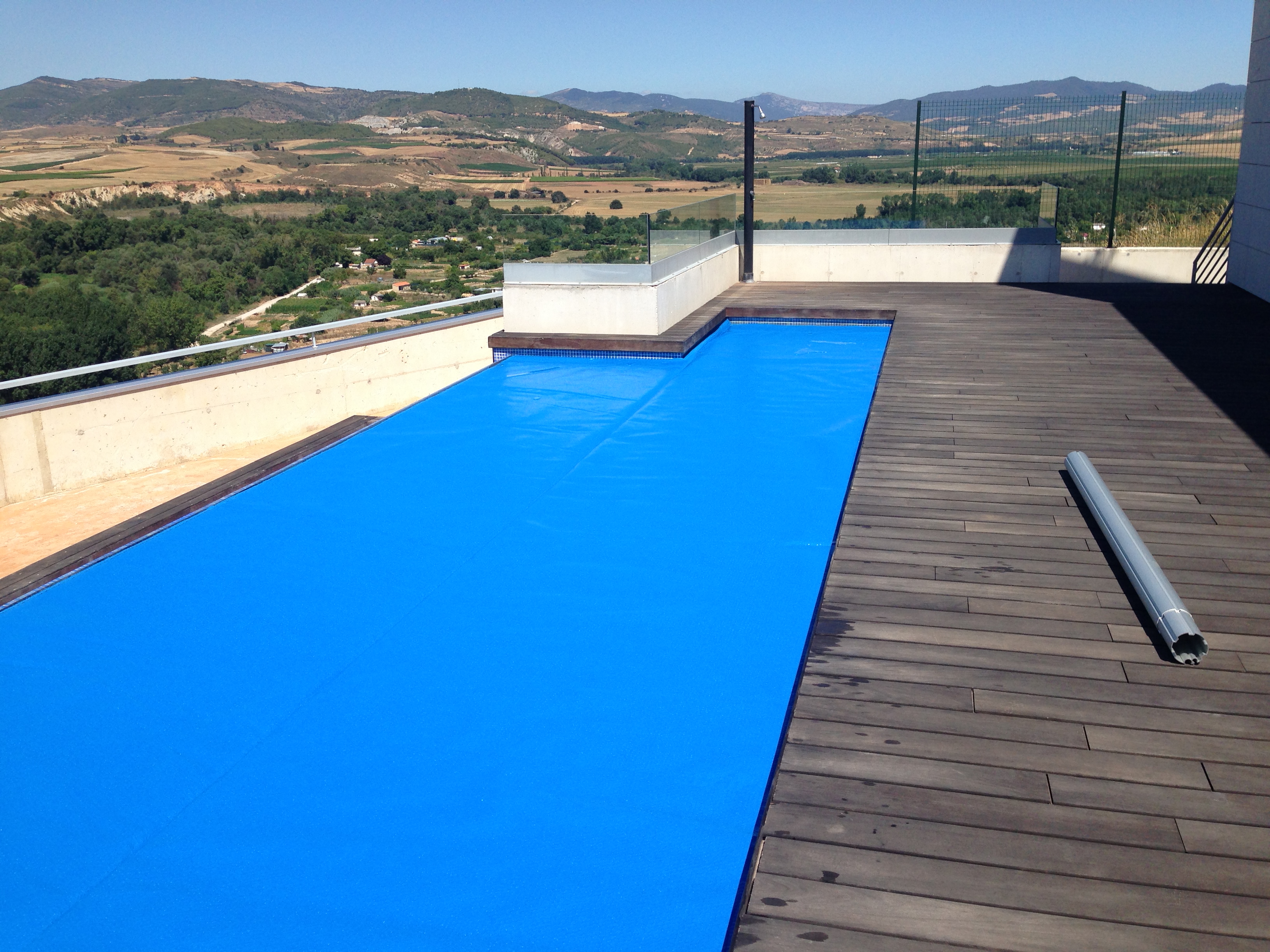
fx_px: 1211
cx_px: 635
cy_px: 476
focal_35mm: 33
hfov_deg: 55.4
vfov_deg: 42.9
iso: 50
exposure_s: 1/1808
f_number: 2.4
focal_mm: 4.13
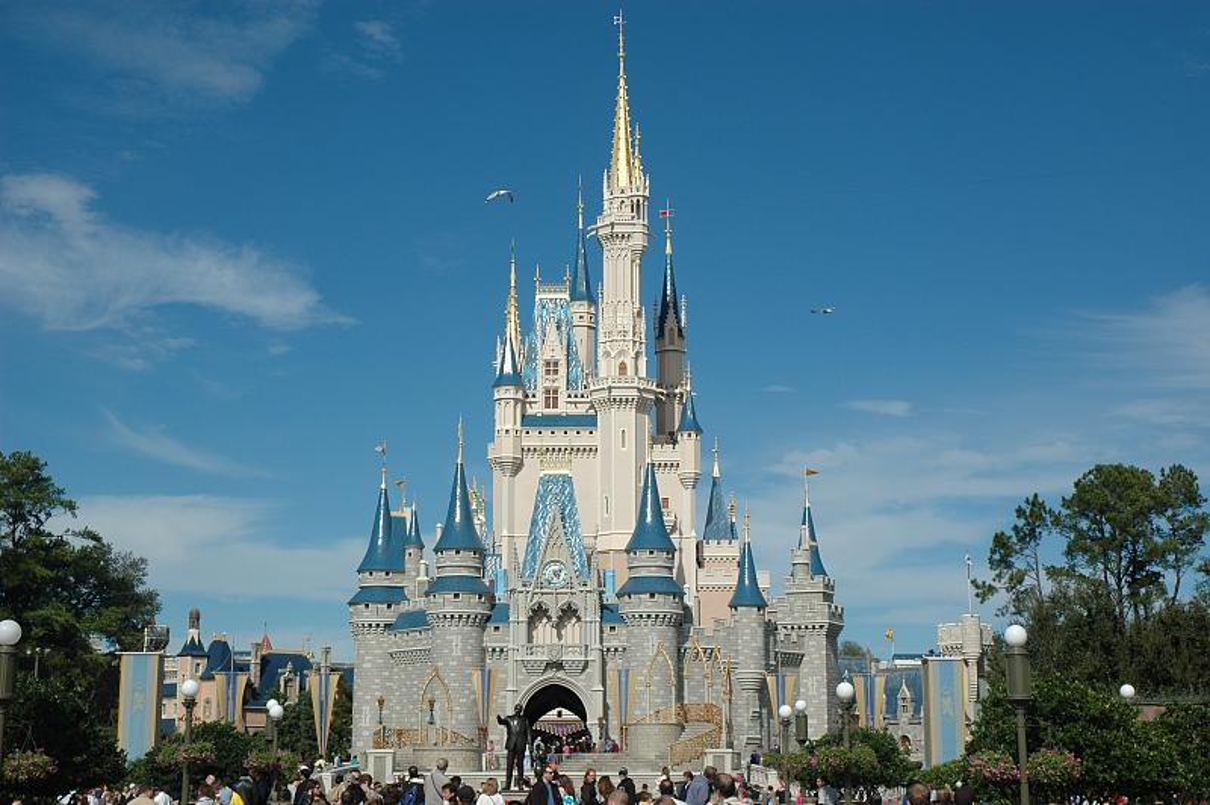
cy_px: 402
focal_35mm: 57
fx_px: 1914
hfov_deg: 35.1
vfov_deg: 23.7
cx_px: 605
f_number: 11
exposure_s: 1/500
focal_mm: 38
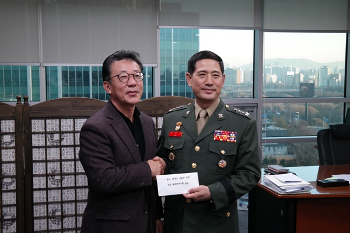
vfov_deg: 30.5
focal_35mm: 44
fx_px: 428
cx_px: 175
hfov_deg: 44.5
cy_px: 116
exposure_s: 1/50
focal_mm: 29
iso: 400
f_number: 4
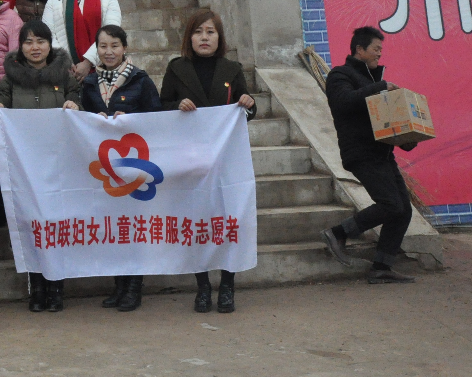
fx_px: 1164
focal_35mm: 83
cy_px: 11
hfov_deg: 21.1
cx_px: -118
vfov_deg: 18.0
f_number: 14
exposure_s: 1/800
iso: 2500
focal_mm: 21
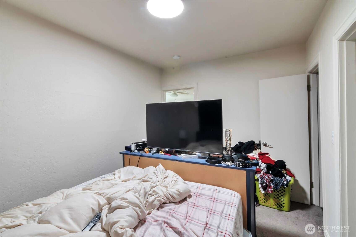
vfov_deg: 72.0
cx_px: 178
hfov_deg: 95.0
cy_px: 118
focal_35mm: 16
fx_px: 163
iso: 800
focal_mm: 11
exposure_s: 1/1.67
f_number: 20
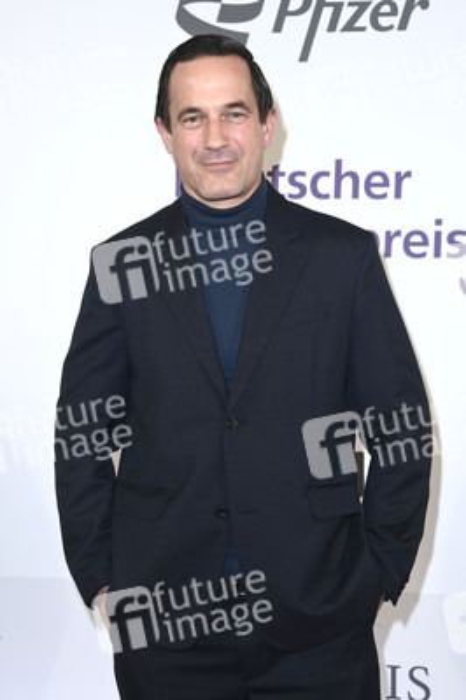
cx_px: 233
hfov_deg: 20.0
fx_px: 1323
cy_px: 350
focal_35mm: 68
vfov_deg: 29.7
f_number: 5.6
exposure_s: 1/250
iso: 800
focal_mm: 68
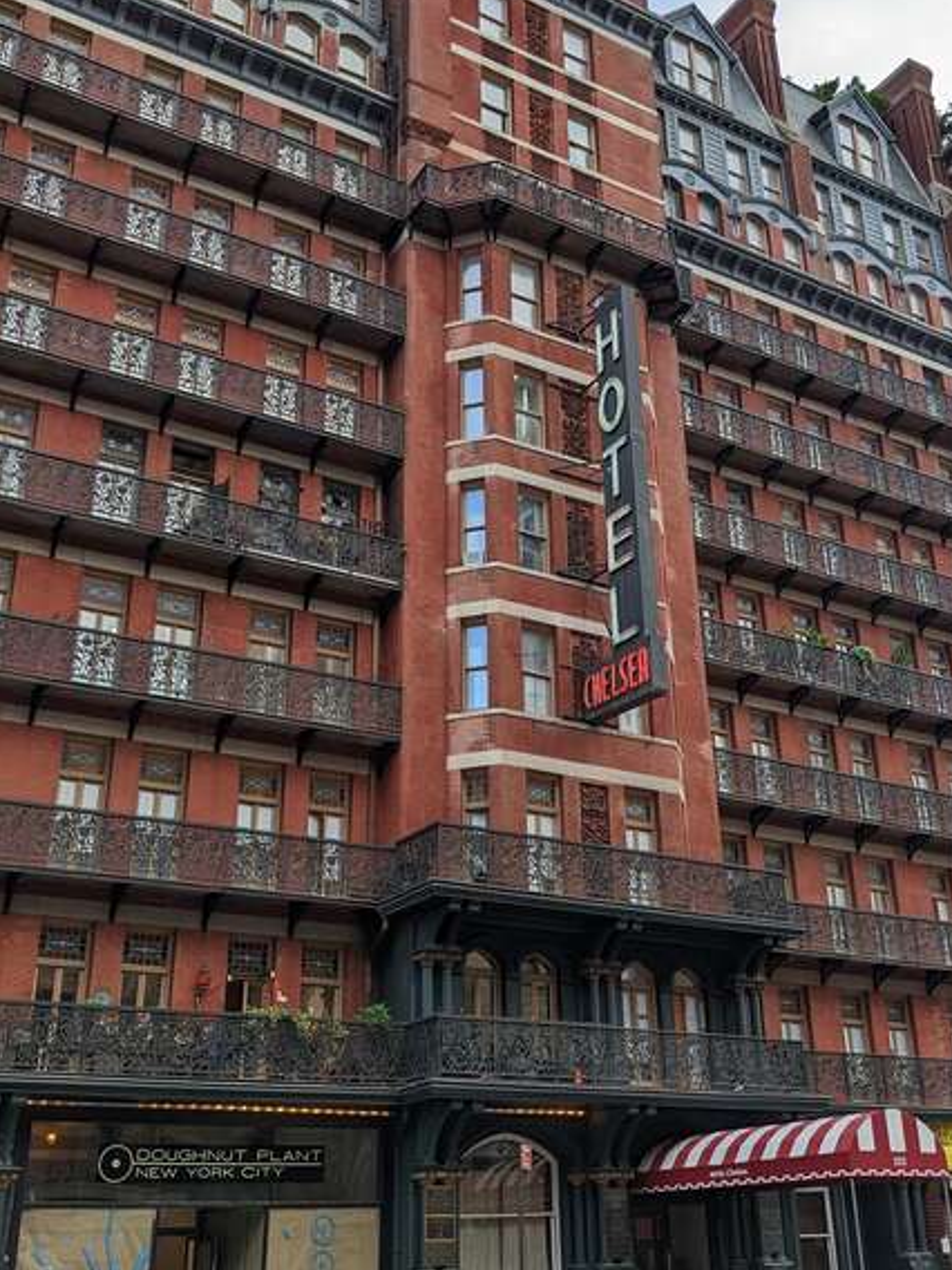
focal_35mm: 38
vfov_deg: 48.9
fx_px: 1393
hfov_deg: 37.7
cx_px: 523
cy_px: 557
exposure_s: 1/331
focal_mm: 4.38
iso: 38
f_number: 1.73
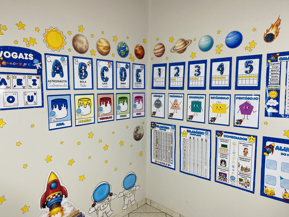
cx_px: 144
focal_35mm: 26
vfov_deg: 53.1
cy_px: 108
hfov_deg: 67.3
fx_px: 217
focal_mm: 4.25
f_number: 1.8
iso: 80
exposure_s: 1/120
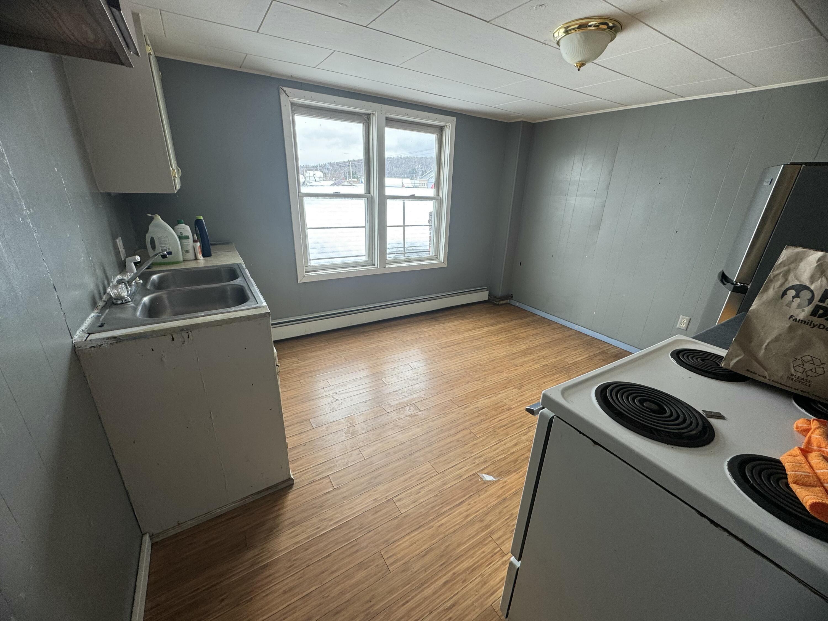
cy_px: 310
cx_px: 414
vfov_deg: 85.7
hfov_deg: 102.1
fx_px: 335
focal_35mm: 14
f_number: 2.2
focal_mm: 2.22
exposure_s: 1/99
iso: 50
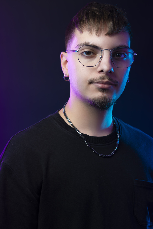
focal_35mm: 72
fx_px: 459
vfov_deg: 27.7
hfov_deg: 18.9
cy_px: 171
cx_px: 87
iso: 50
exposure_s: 1/10
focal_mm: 46
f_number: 4
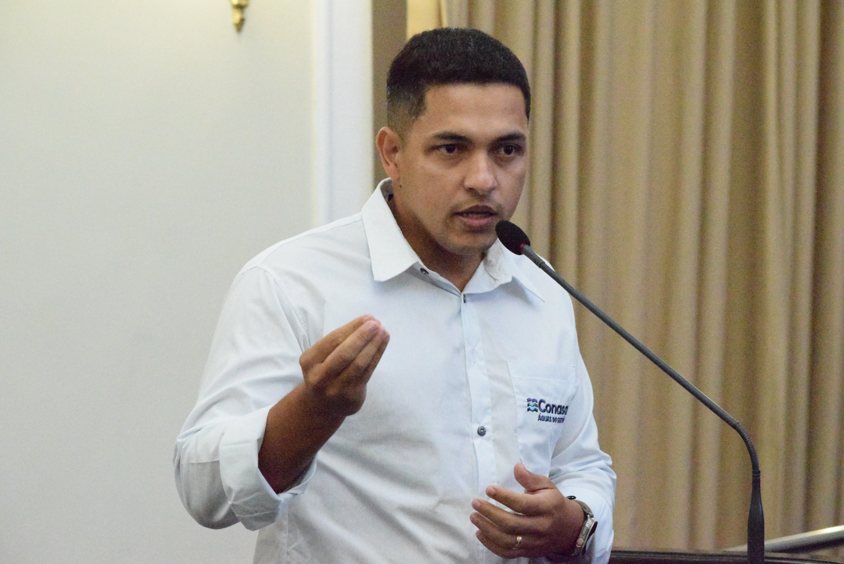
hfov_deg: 12.4
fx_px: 3871
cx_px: 422
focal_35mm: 165
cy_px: 282
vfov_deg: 8.3
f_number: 8
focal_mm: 110
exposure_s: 1/400
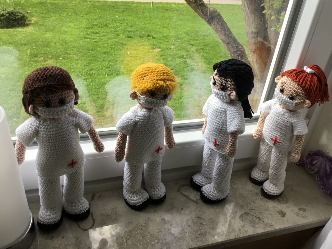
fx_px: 297
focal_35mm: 31
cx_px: 166
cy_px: 124
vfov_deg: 45.4
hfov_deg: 58.4
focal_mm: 3.3
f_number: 2.4
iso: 32
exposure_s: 1/100
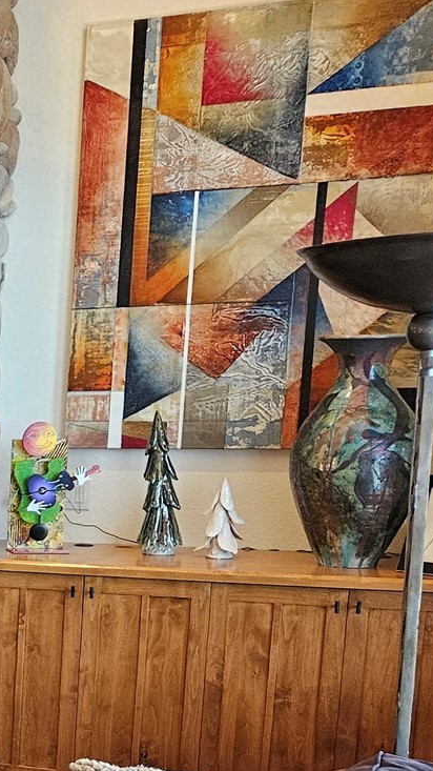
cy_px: 646
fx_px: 1430
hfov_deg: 14.8
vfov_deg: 29.3
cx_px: -376
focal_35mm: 70
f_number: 1.8
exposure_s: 1/120
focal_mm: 5.4
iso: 800
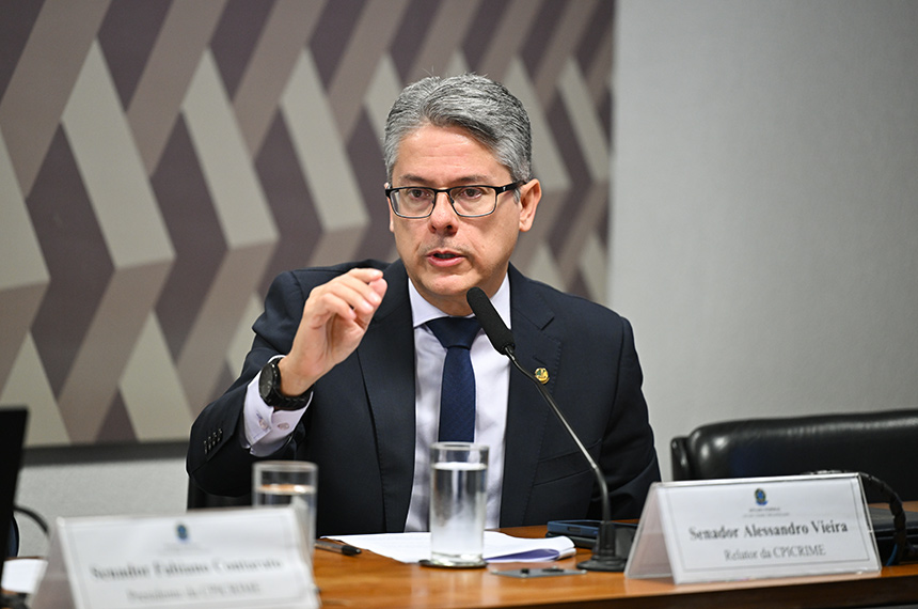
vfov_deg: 6.8
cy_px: 304
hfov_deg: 10.3
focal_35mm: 200
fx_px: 5090
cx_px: 459
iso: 1600
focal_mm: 200
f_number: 2.8
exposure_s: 1/160
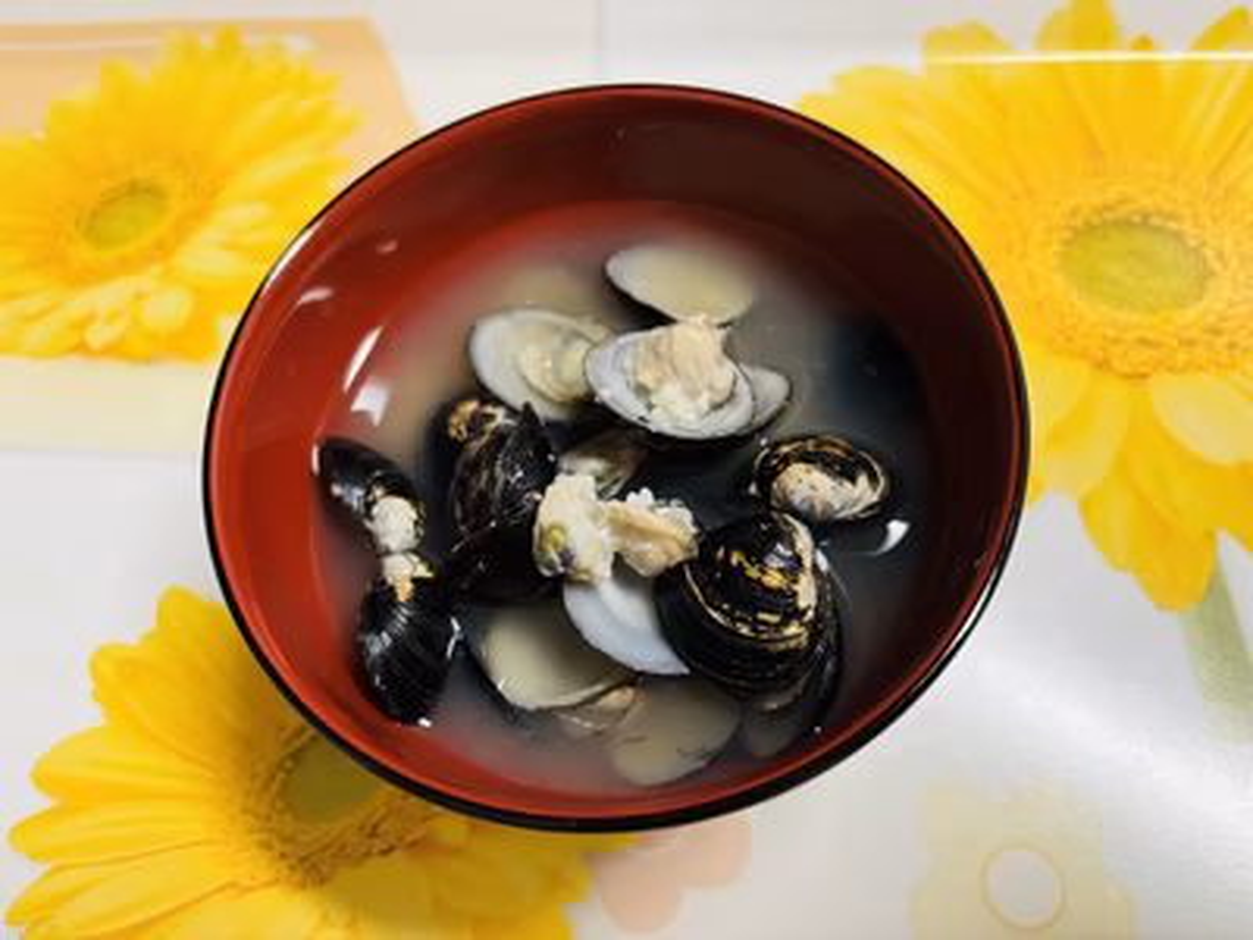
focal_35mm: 26
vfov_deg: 53.1
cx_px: 626
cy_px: 470
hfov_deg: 67.3
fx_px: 941
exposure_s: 1/50
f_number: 1.6
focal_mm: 5.96
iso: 320
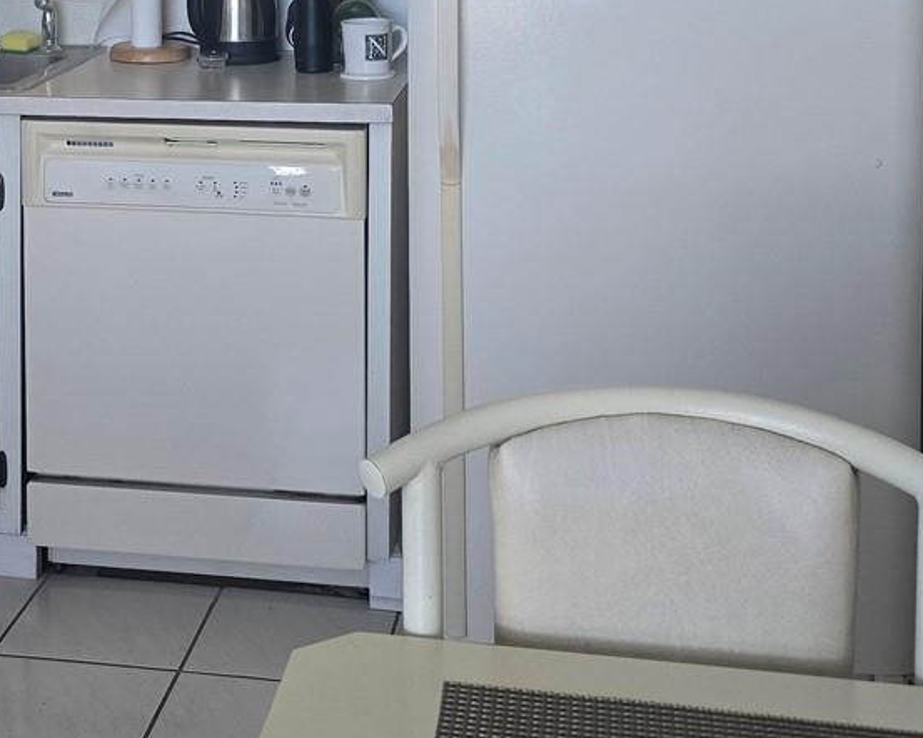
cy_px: 22
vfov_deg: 22.7
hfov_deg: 28.7
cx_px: 220
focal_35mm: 65
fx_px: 1775
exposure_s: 1/120
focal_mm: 6.3
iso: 200
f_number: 1.7
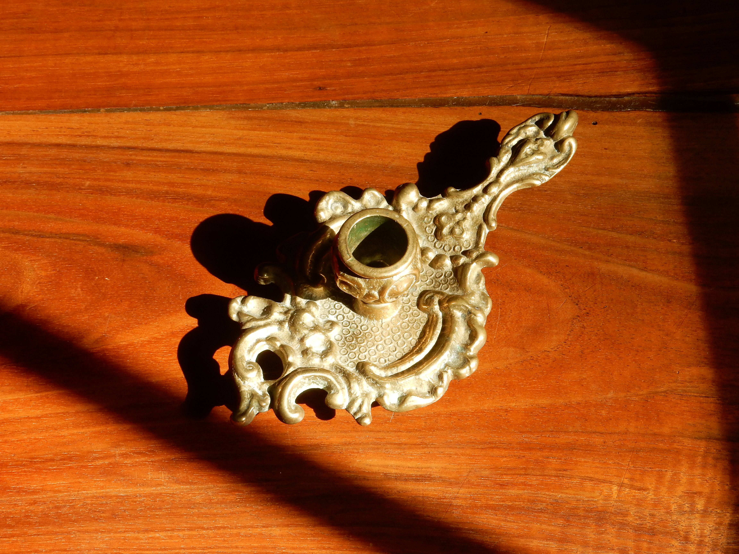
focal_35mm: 60
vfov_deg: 24.4
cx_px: 370
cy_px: 277
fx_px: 1281
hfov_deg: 32.2
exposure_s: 1/50
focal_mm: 10.7
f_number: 5.6
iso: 125
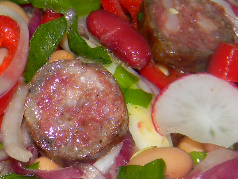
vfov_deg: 10.0
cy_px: 170
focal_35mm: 148
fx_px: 1017
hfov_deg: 13.3
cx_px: 37
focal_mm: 10.1
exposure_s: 1/30
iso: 200
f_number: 4.1
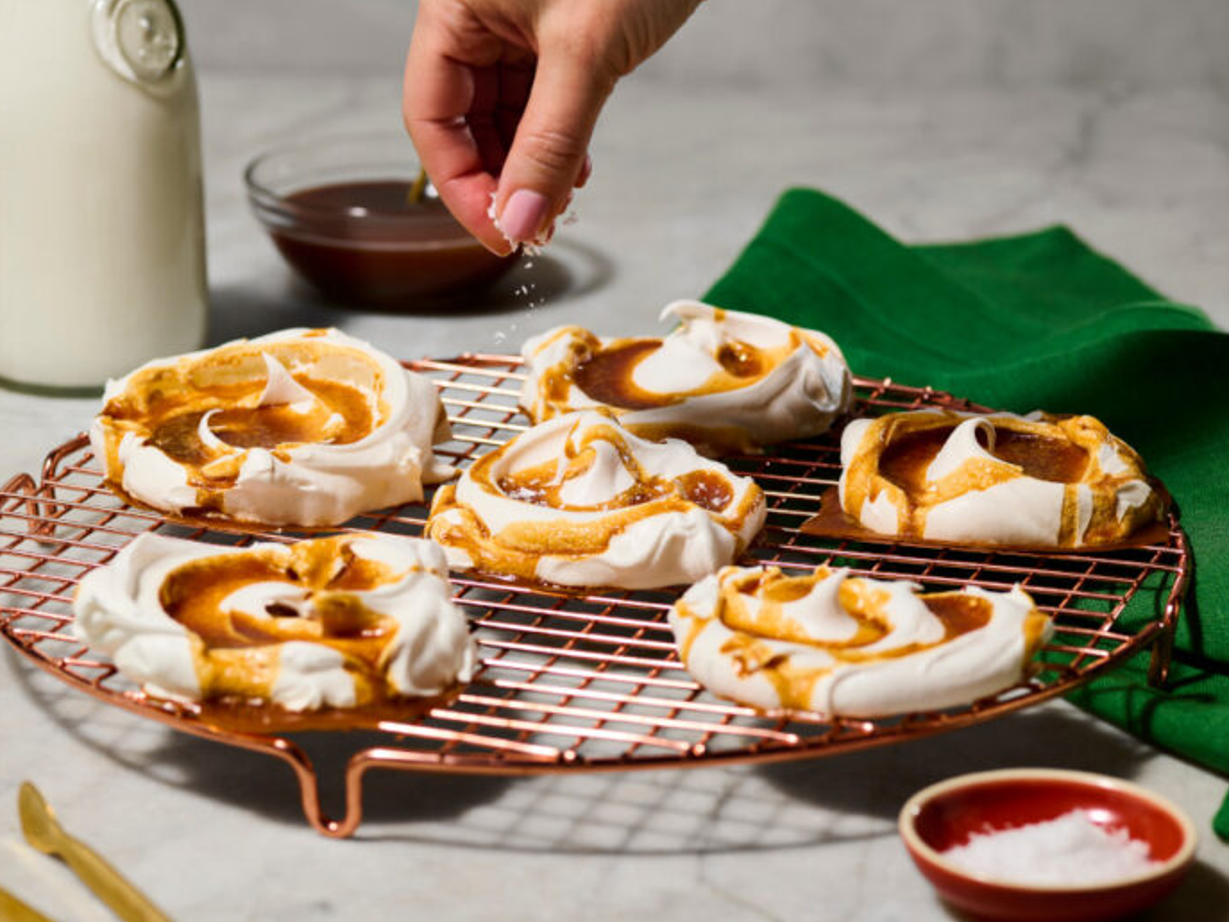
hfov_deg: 17.6
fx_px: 3976
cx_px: 553
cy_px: 461
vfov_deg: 13.2
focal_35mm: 112
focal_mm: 100
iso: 80
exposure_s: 1/160
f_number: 7.1
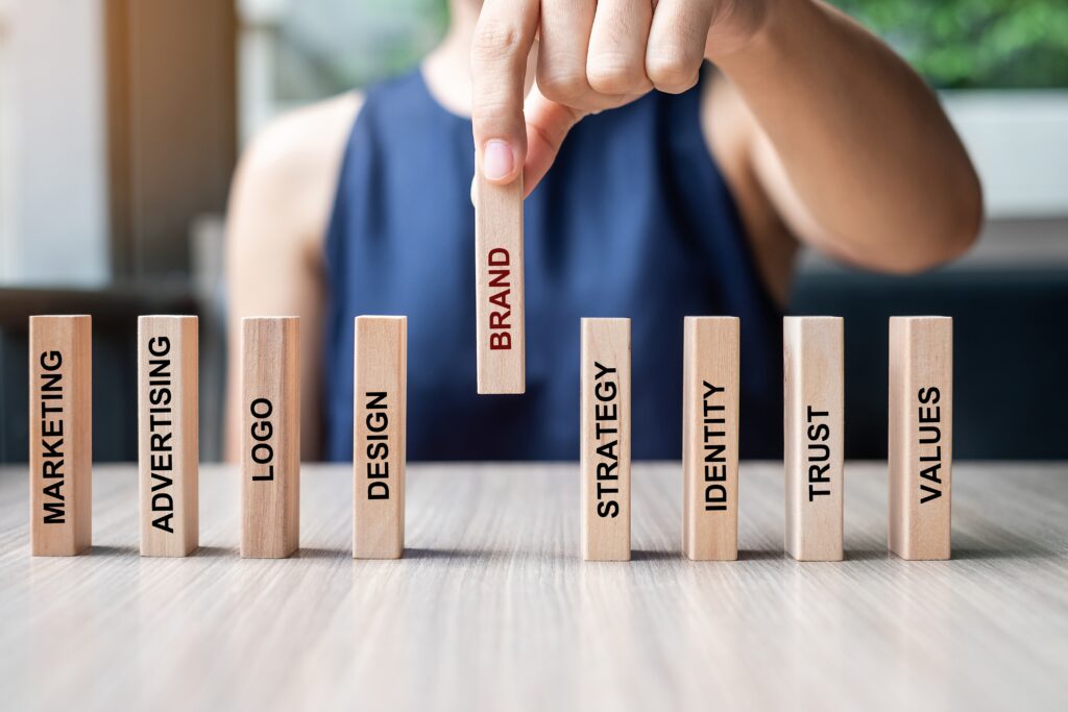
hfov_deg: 37.5
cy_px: 356
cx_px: 534
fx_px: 1572
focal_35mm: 53
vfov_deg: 25.5
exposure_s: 1/250
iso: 200
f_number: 2.8
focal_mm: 35
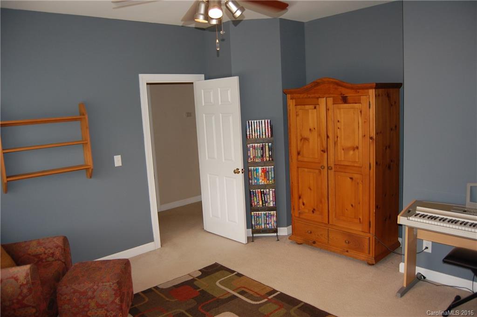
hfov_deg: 67.4
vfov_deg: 47.8
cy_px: 158
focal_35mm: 27
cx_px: 238
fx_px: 357
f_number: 3.5
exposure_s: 1/60
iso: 400
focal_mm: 18
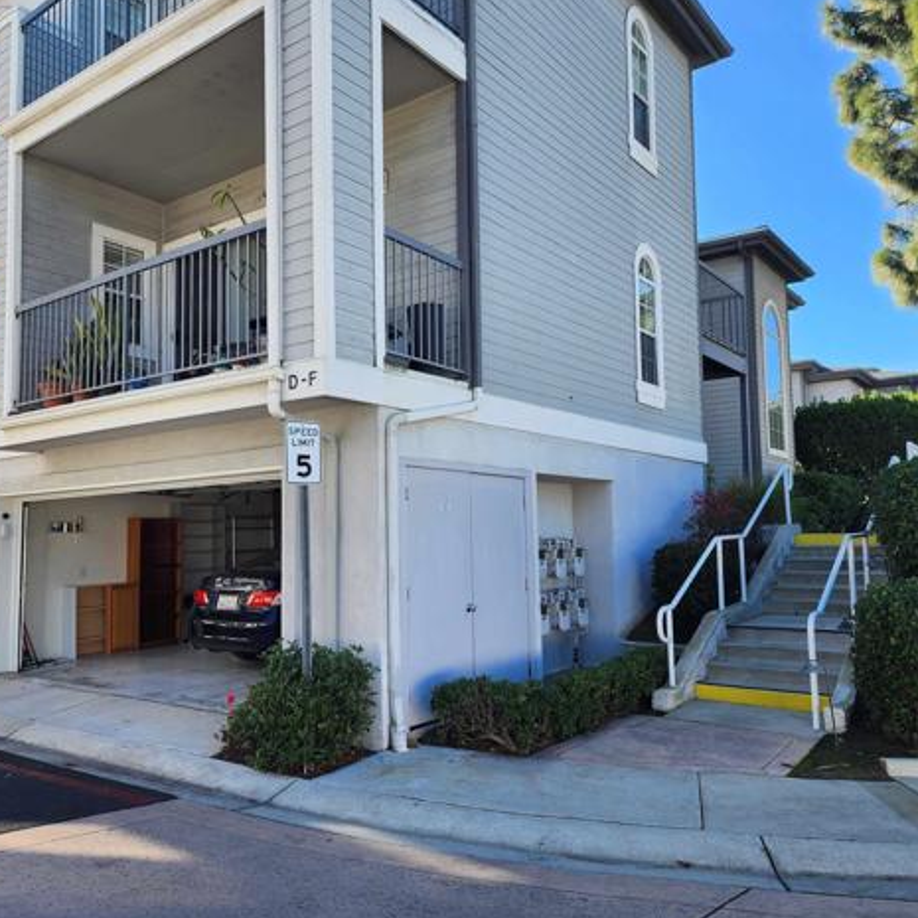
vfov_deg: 57.3
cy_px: 464
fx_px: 840
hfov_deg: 57.2
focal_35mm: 28
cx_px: 415
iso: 12
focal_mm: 6.4
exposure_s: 1/276
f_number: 1.8
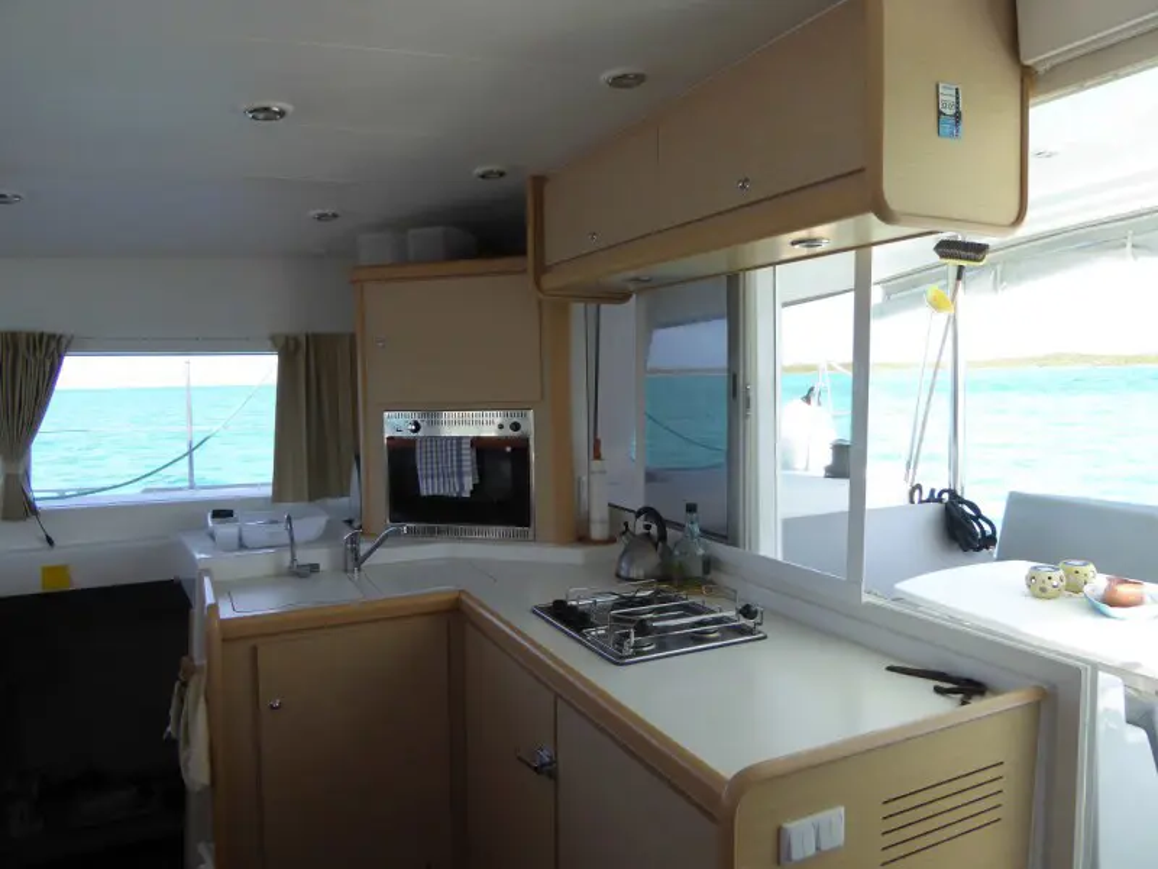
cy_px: 434
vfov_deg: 56.8
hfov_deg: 71.6
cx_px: 579
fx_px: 803
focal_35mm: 24
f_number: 3.3
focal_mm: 4.3
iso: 100
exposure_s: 1/200
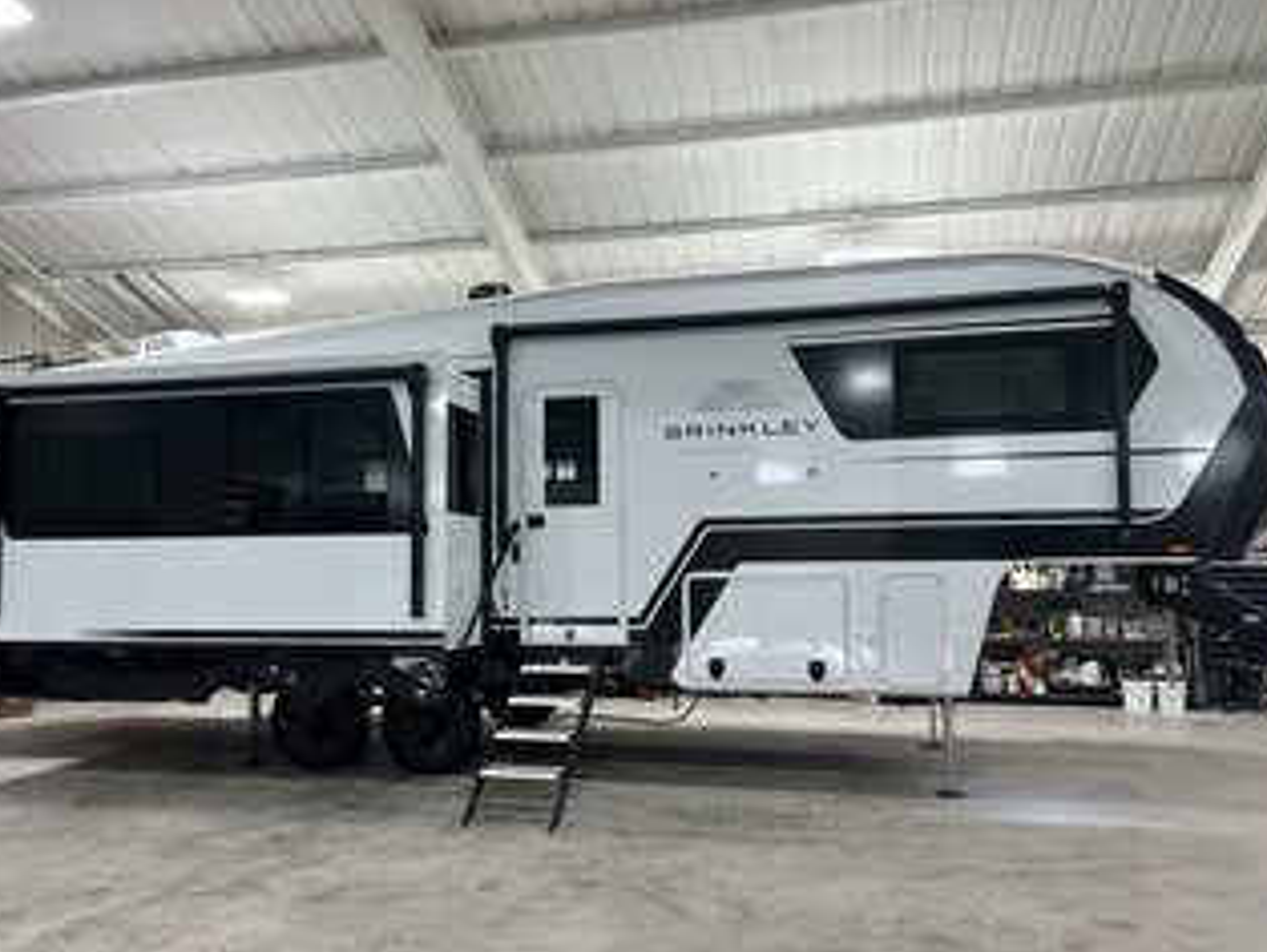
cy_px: 518
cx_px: 609
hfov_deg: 61.6
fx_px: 1062
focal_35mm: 29
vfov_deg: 48.2
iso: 80
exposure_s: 1/121
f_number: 1.5
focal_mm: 5.7
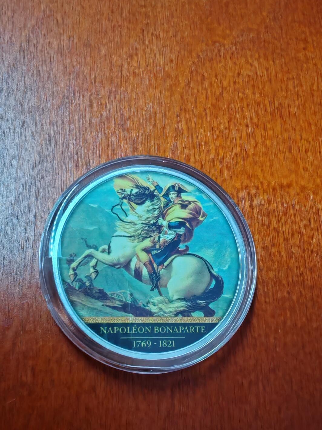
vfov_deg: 55.1
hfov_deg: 42.9
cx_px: 151
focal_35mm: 33
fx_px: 409
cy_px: 247
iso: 200
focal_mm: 1.96
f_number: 2.2
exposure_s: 1/33
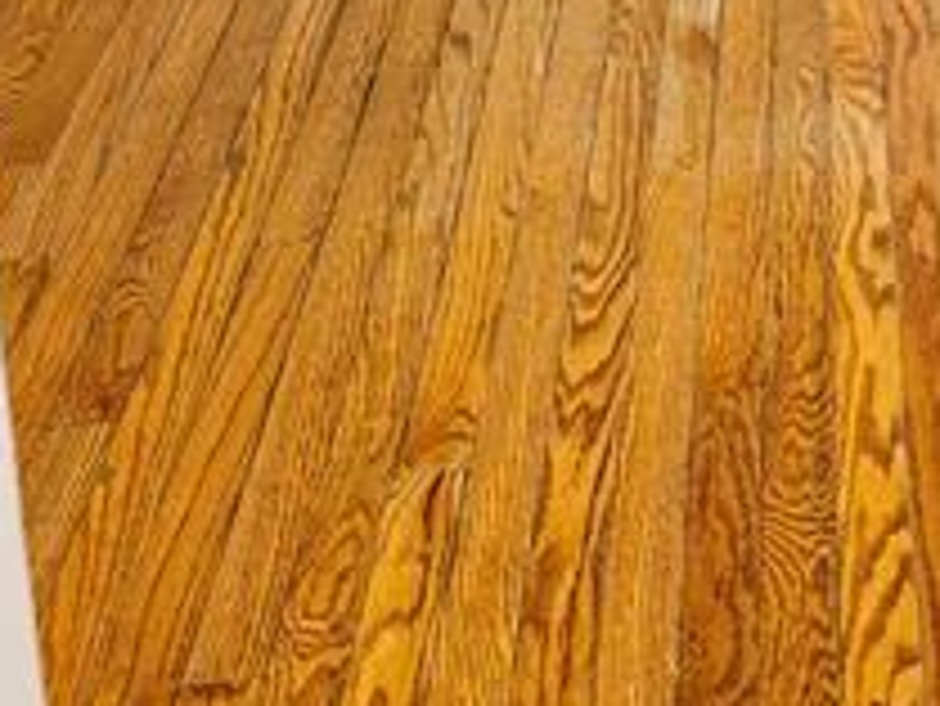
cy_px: -616
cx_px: 1174
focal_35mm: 88
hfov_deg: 20.6
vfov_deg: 14.5
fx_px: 2391
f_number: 1.78
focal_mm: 6.76
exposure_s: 1/120
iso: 160
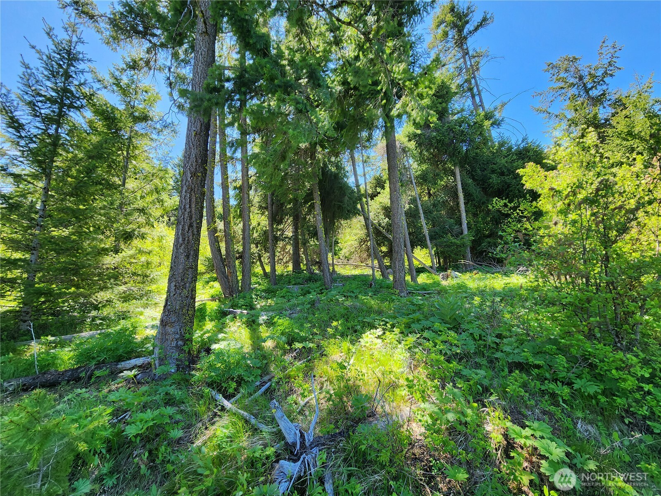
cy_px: 248
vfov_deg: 89.9
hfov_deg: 106.2
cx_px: 330
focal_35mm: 13
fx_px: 248
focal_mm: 2.2
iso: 50
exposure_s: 1/268
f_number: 2.2
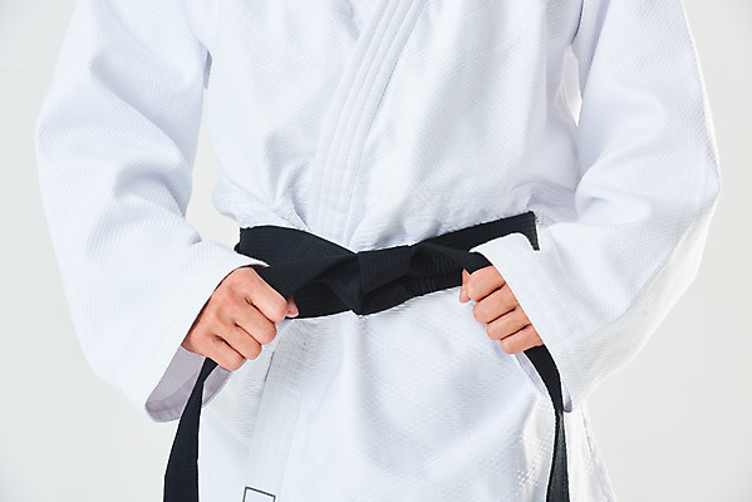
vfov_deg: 8.6
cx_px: 376
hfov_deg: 12.8
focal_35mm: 160
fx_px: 3344
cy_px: 251
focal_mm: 160
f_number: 11
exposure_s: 1/125
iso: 100
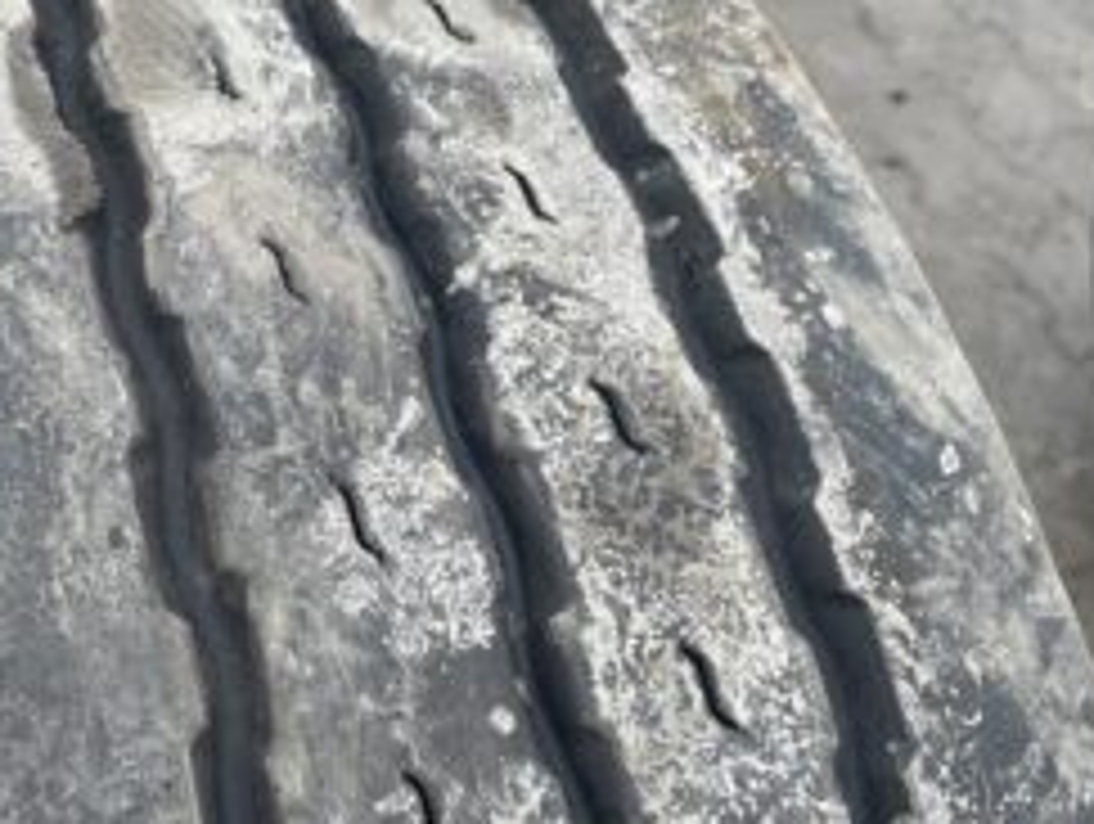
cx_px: 248
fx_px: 1456
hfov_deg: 39.8
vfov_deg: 31.5
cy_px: 331
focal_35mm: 46
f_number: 1.6
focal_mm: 4.2
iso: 32
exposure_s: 1/121
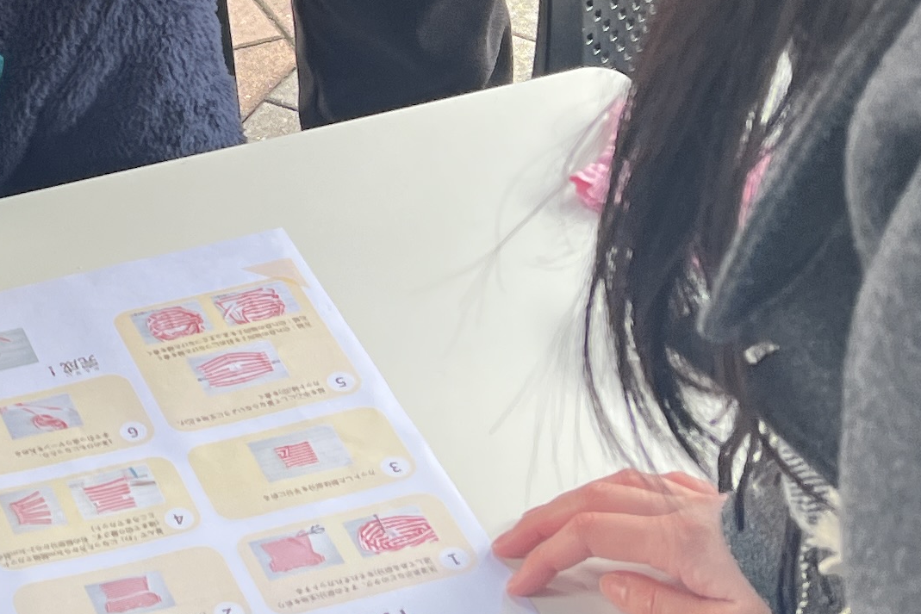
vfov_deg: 13.2
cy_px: -1
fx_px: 2610
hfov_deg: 18.5
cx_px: -314
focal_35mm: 102
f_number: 1.5
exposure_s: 1/121
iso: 32
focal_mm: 5.7
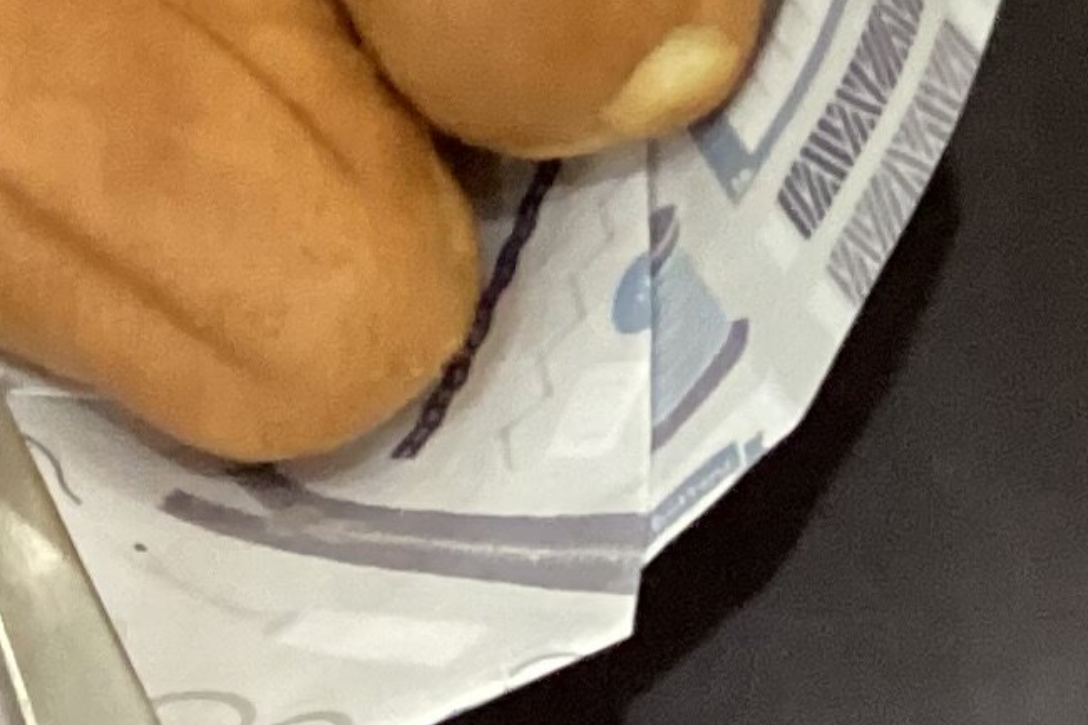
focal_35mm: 162
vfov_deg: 8.1
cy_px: -745
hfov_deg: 12.5
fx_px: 4894
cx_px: 1209
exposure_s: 1/60
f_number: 2.4
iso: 250
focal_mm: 3.3
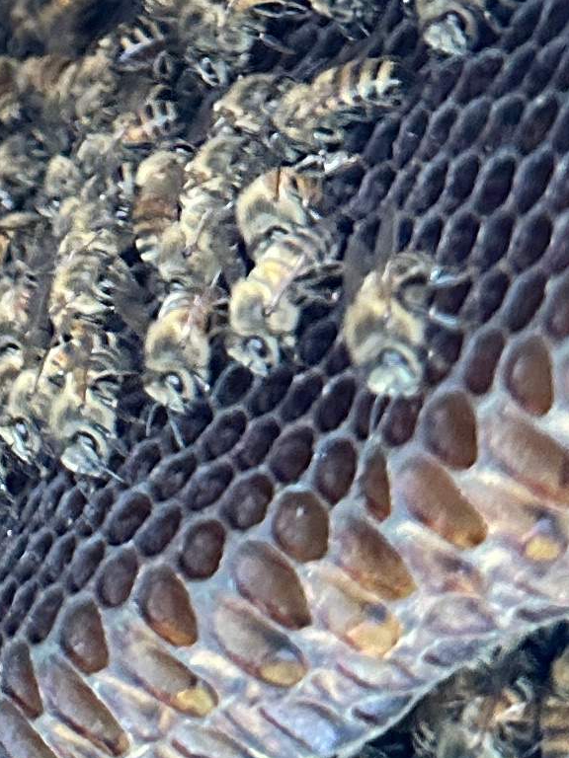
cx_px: -628
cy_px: -144
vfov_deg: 15.1
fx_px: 2761
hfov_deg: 10.6
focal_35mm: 126
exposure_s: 1/60
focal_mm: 6.86
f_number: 1.78
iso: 250
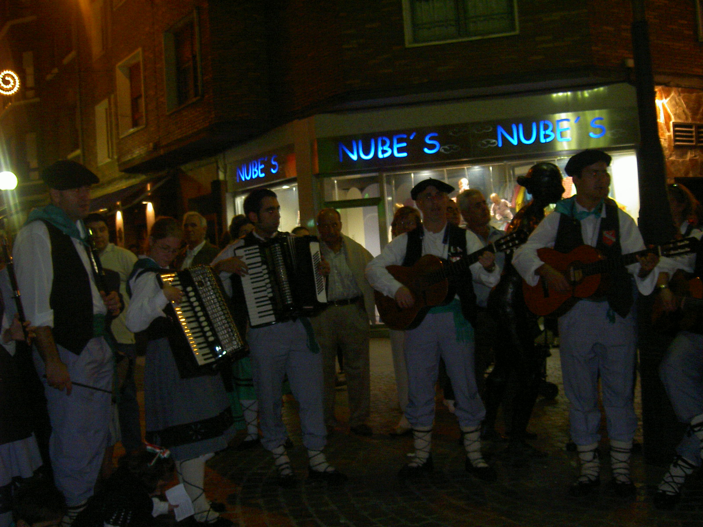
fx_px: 792
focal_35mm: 39
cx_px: 352
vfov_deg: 36.8
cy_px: 264
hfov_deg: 47.9
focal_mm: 8
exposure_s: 1/59.5
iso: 100
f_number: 2.8
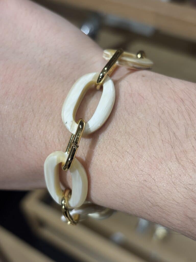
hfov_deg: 28.0
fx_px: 393
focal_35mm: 52
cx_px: 98
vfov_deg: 36.8
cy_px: 131
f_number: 1.6
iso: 40
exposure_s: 1/100
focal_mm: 5.96
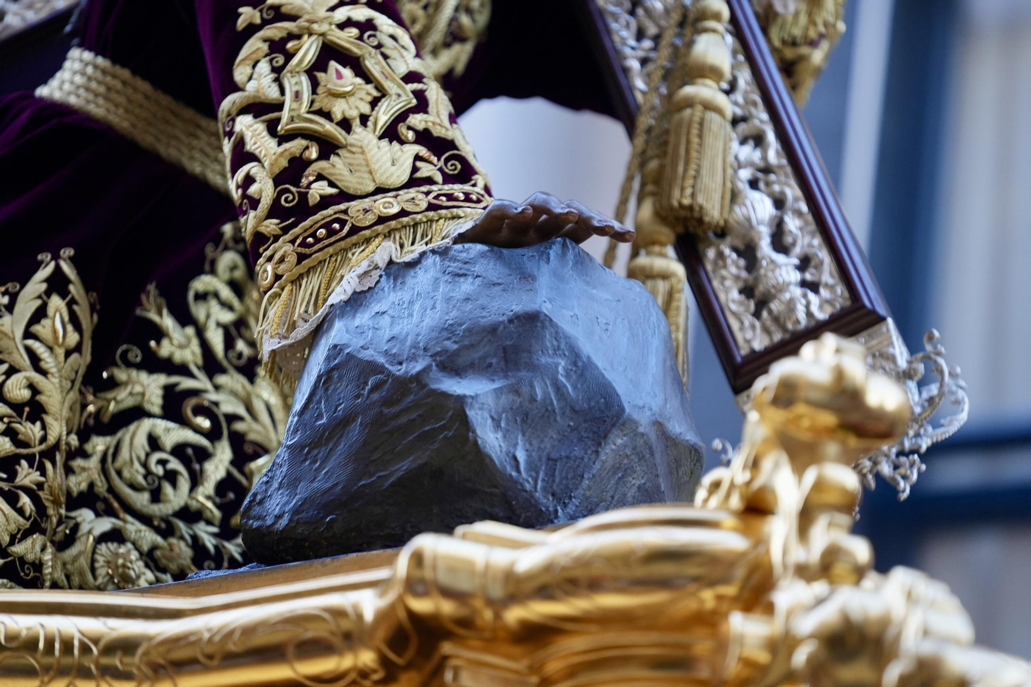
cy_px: 344
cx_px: 516
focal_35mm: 198
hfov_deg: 10.4
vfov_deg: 6.9
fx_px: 5669
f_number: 2.8
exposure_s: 1/200
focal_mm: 198
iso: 1000
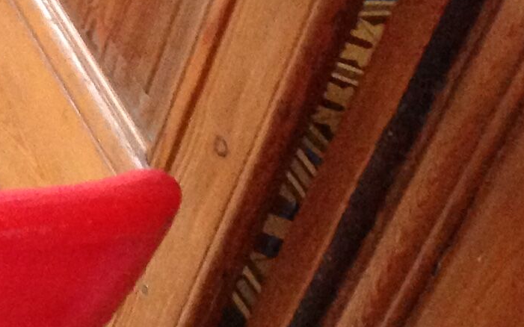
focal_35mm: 137
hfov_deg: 13.8
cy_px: 358
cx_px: -391
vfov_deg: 9.5
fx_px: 1956
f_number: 2.4
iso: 400
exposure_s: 1/15
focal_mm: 4.28
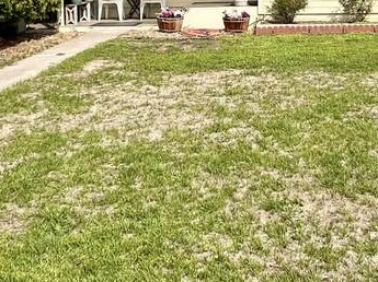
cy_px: -12
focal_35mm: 52
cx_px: 295
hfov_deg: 35.8
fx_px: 567
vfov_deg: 26.2
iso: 50
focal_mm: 2.22
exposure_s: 1/2257
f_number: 2.2
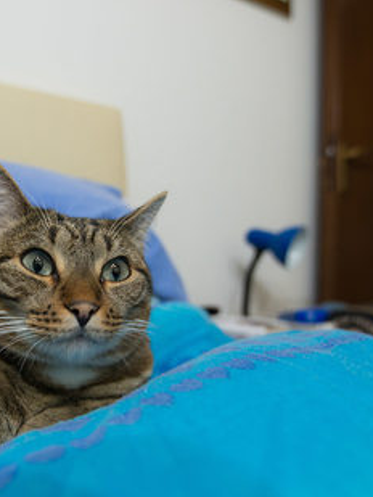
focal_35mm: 28
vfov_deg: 62.9
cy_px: 294
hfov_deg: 47.9
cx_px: 93
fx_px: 402
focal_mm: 15
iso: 800
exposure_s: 1/50
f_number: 2.8
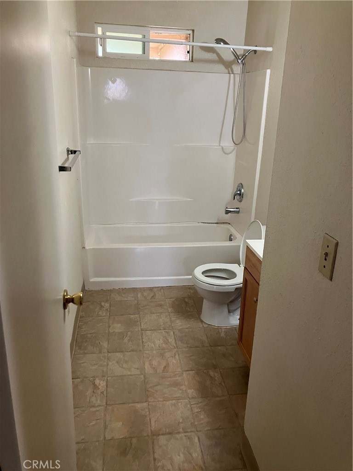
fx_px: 381
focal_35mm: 28
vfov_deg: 63.4
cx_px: 176
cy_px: 236
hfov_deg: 49.7
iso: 320
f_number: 1.8
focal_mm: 3.99
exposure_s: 1/60
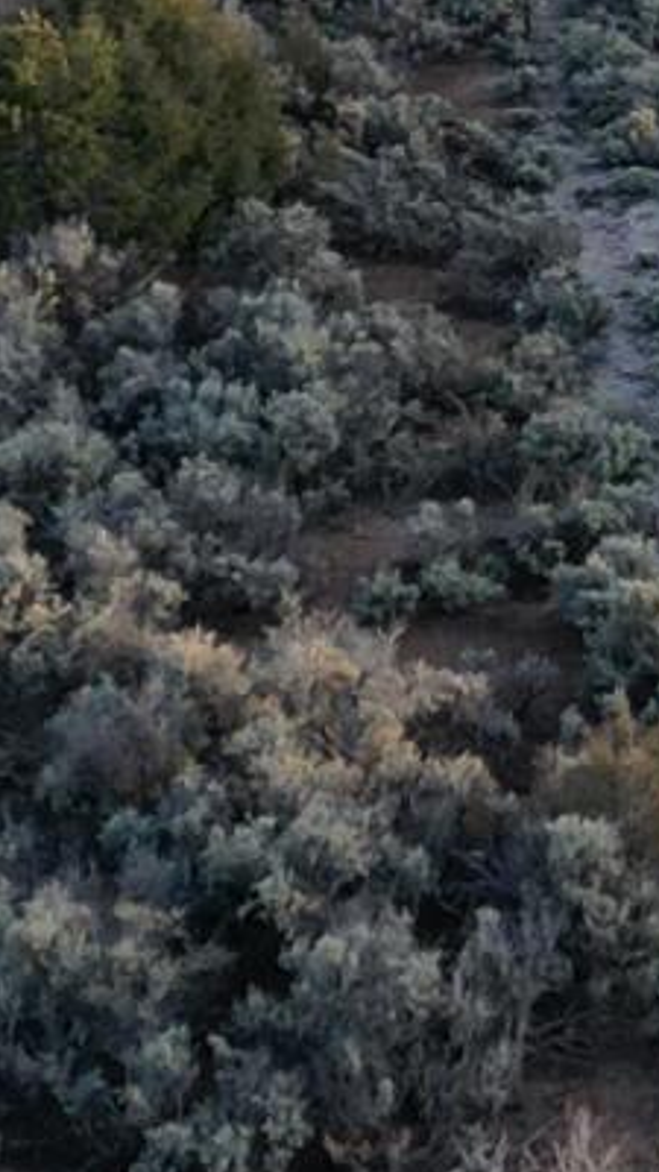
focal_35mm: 196
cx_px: 735
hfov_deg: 6.2
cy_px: 193
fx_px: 6089
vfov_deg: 10.9
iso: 100
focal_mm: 6.72
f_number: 1.7
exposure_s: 1/350
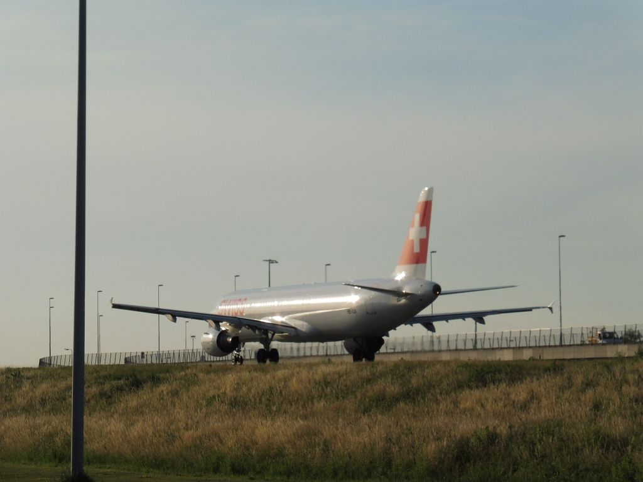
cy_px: 241
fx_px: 3269
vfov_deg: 8.4
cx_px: 322
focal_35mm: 176
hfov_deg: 11.2
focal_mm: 31.3
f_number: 7.1
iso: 100
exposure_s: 1/640
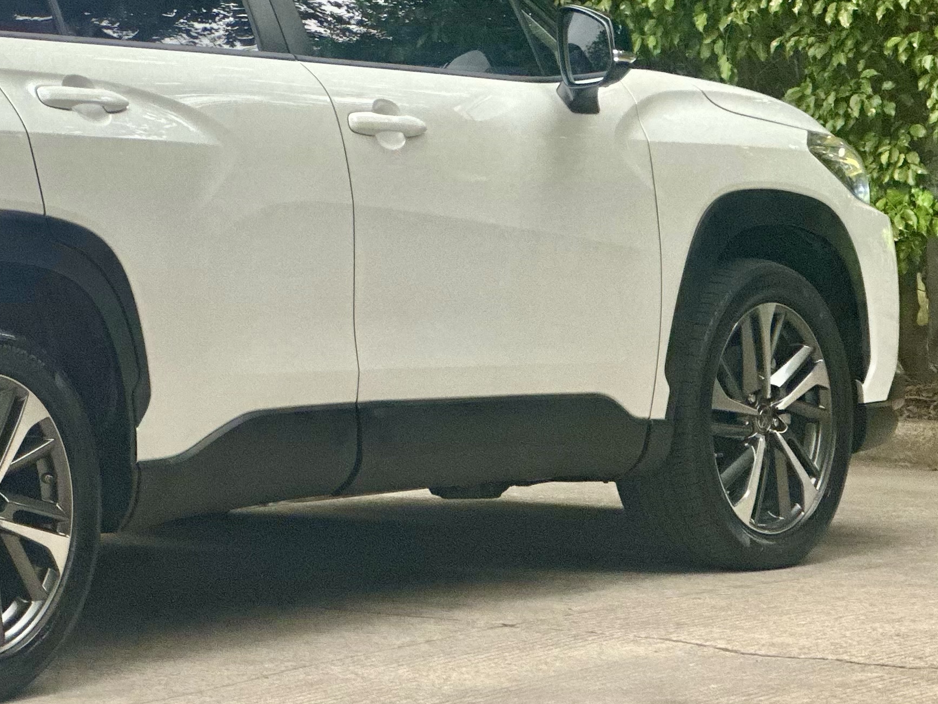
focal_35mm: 179
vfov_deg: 8.3
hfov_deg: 10.9
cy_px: 13
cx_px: -17
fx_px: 4851
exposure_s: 1/104
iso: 250
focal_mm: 9
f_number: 2.8
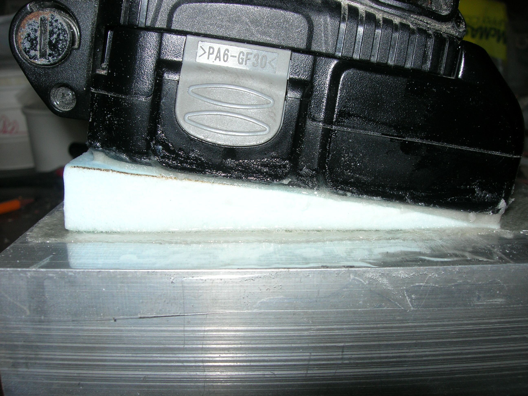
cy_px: 198
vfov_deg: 37.7
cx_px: 264
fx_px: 580
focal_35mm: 38
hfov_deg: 49.0
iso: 64
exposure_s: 1/60.1
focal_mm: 7.8
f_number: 4.8
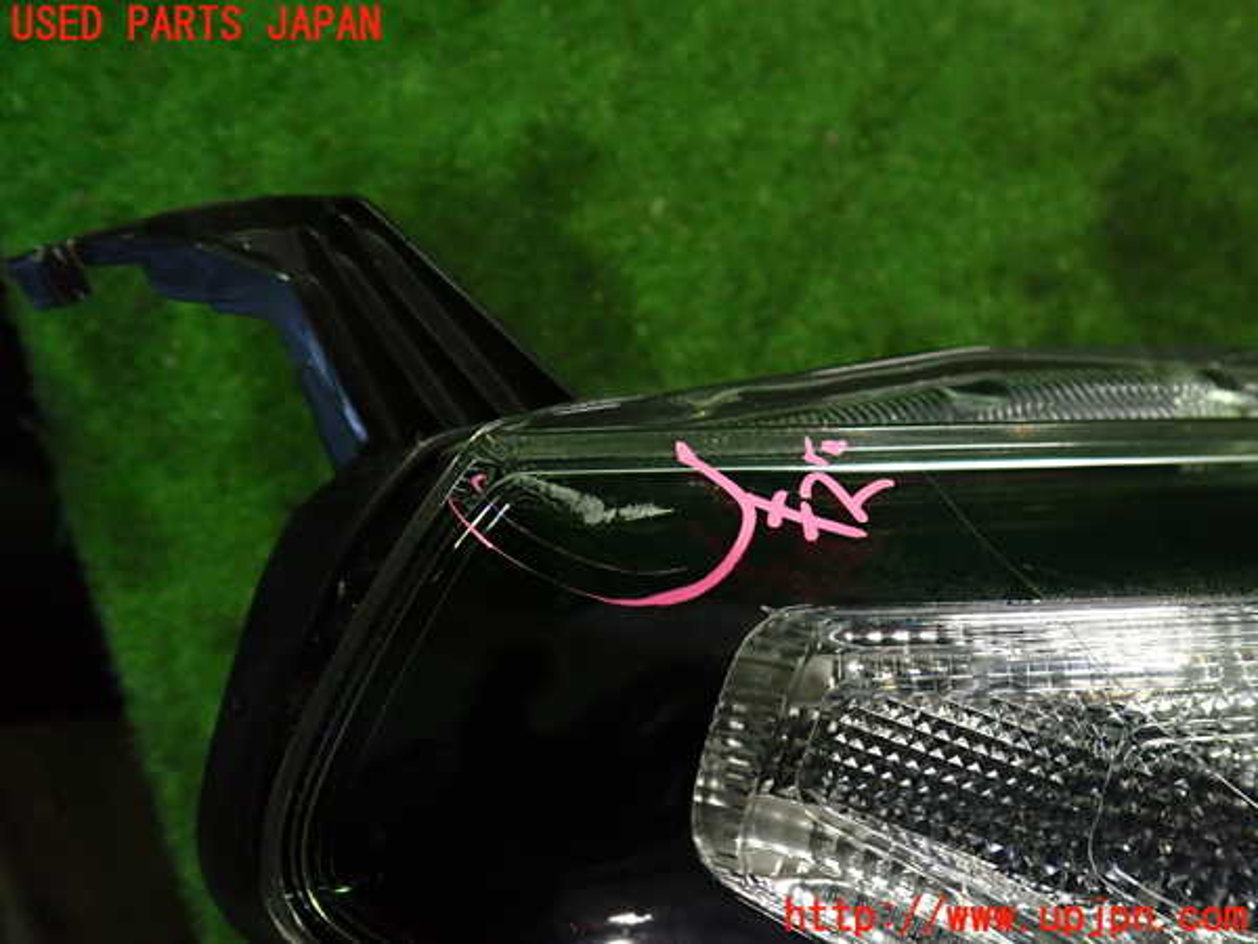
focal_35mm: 30
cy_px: 472
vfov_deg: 46.8
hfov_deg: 60.0
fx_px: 1090
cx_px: 629
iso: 800
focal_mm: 5.4
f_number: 2.3
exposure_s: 1/60
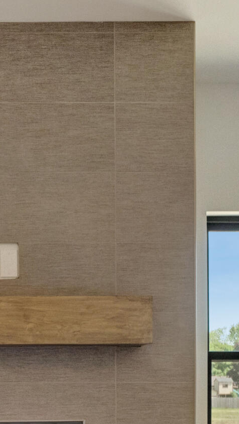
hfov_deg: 17.2
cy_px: 438
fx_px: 755
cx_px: -43
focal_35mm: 67
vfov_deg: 29.1
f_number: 8
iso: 640
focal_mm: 12
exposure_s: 1/250
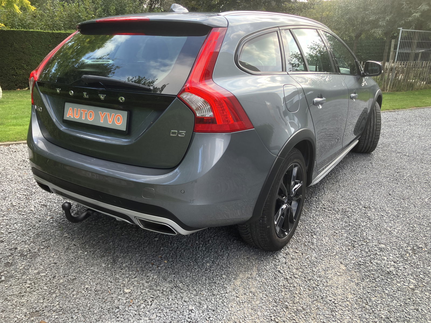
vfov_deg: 49.7
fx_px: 349
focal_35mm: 28
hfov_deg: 63.4
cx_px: 216
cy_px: 162
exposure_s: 1/191
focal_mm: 3.99
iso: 32
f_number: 1.8
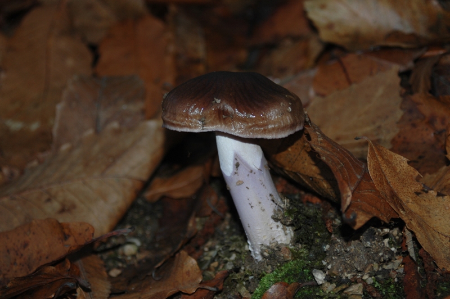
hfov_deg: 17.1
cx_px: 225
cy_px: 150
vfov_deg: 11.4
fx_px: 1499
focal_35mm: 120
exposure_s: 1/60
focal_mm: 80
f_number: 5.6
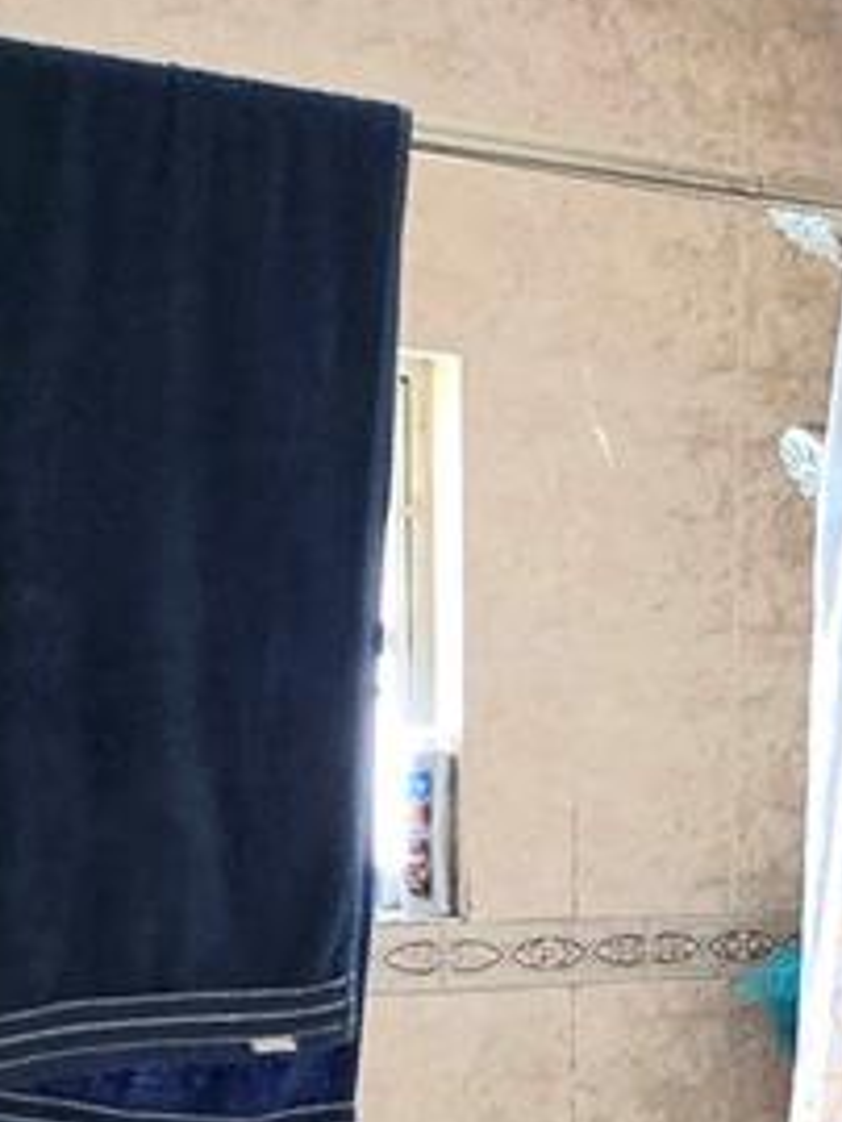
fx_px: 1880
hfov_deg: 24.2
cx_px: 838
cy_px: 1001
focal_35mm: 58
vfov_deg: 31.7
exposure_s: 1/60.2
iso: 800
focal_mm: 2.2
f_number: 2.2
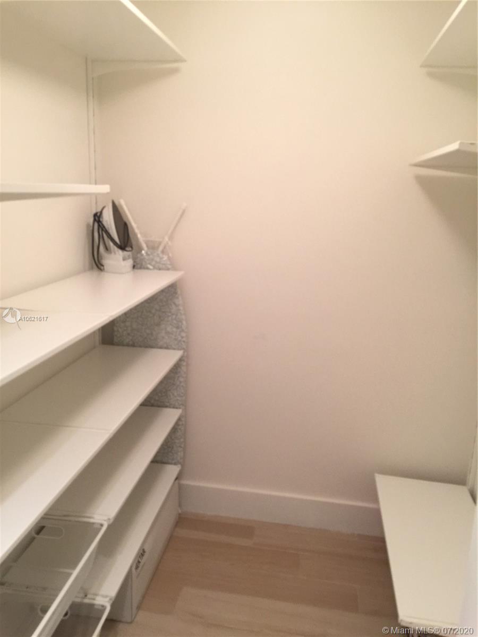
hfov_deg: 48.2
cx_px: 239
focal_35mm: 29
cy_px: 318
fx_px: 534
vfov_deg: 61.7
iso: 100
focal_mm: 4.15
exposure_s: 1/15
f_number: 2.2
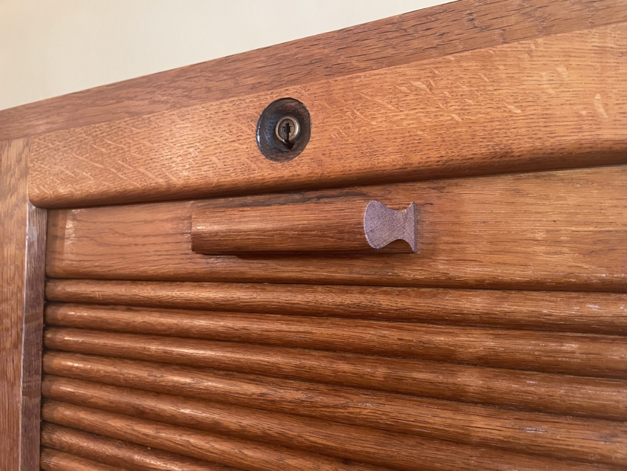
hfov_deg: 67.3
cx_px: 314
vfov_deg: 53.1
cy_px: 236
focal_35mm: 26
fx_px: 471
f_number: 1.6
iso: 400
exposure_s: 1/33
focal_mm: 4.2
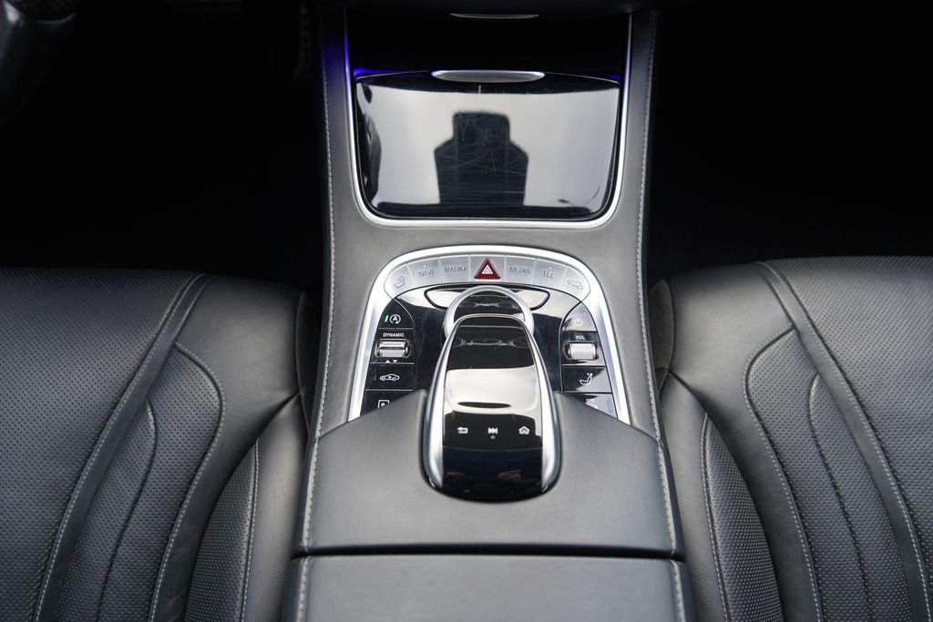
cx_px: 466
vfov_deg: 53.1
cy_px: 311
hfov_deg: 73.7
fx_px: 622
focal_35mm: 24
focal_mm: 24
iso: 500
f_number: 4
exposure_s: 1/160
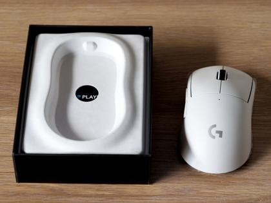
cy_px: 102
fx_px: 939
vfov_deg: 12.3
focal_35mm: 120
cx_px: 136
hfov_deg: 16.4
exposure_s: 1/125
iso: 640
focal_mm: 60
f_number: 4.5
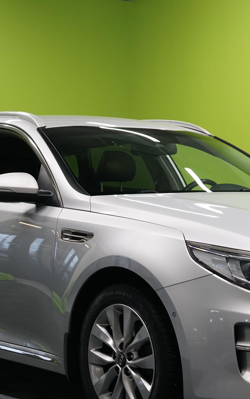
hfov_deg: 14.7
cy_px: 254
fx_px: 970
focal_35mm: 89
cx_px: 169
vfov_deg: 23.2
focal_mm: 41
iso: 1250
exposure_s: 1/50
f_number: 4.5
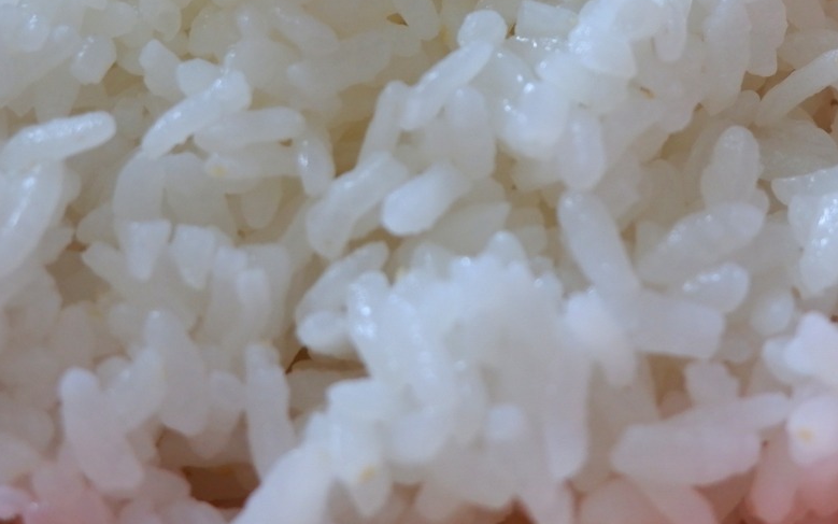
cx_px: 460
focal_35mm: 77
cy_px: -90
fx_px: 1759
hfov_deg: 26.8
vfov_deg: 16.3
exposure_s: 1/25
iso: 500
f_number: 3.5
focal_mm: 15.2
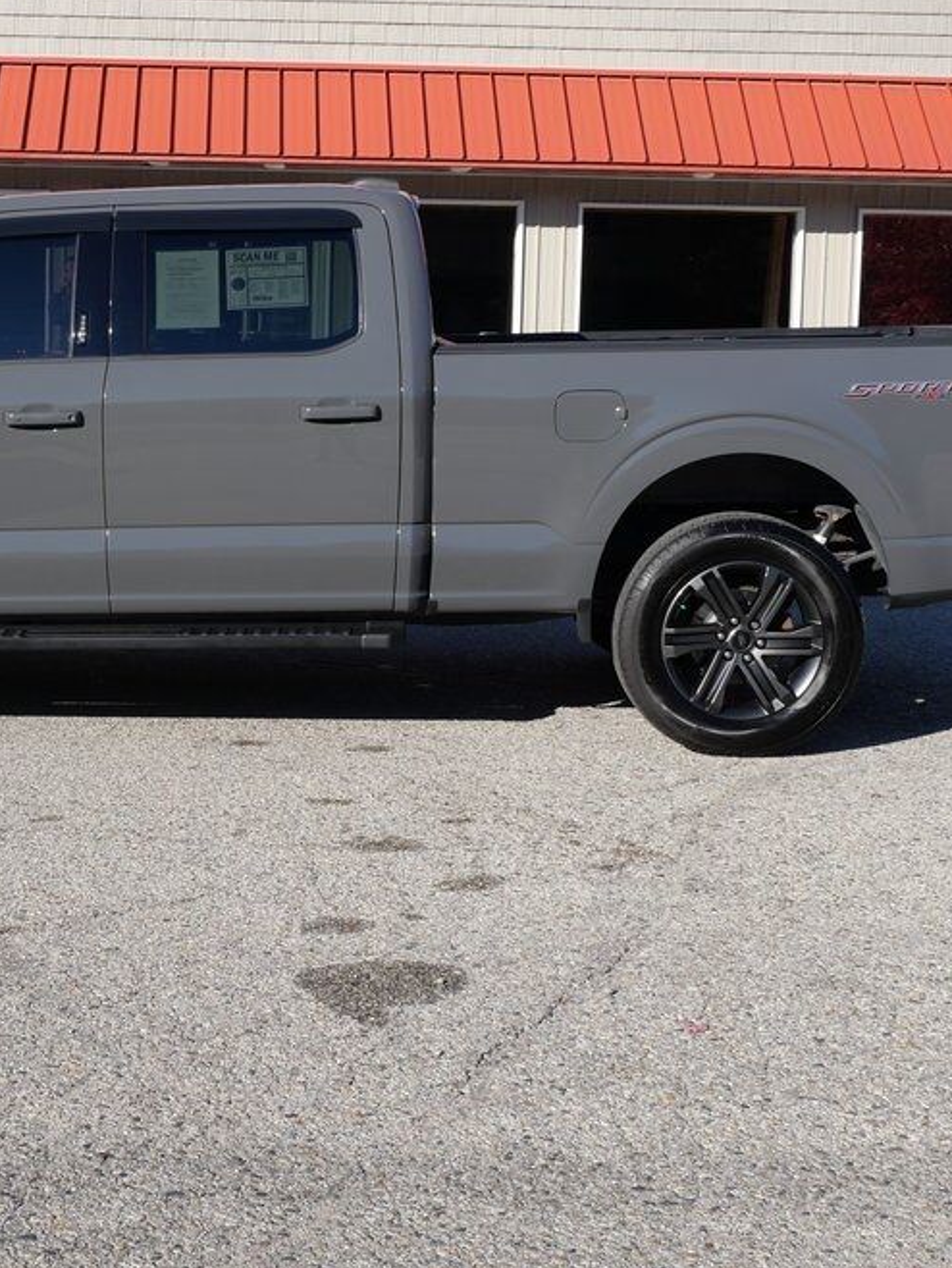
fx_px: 2052
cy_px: 532
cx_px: 243
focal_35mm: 56
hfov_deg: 25.8
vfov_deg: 34.3
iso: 200
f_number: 8
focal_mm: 18
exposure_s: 1/400
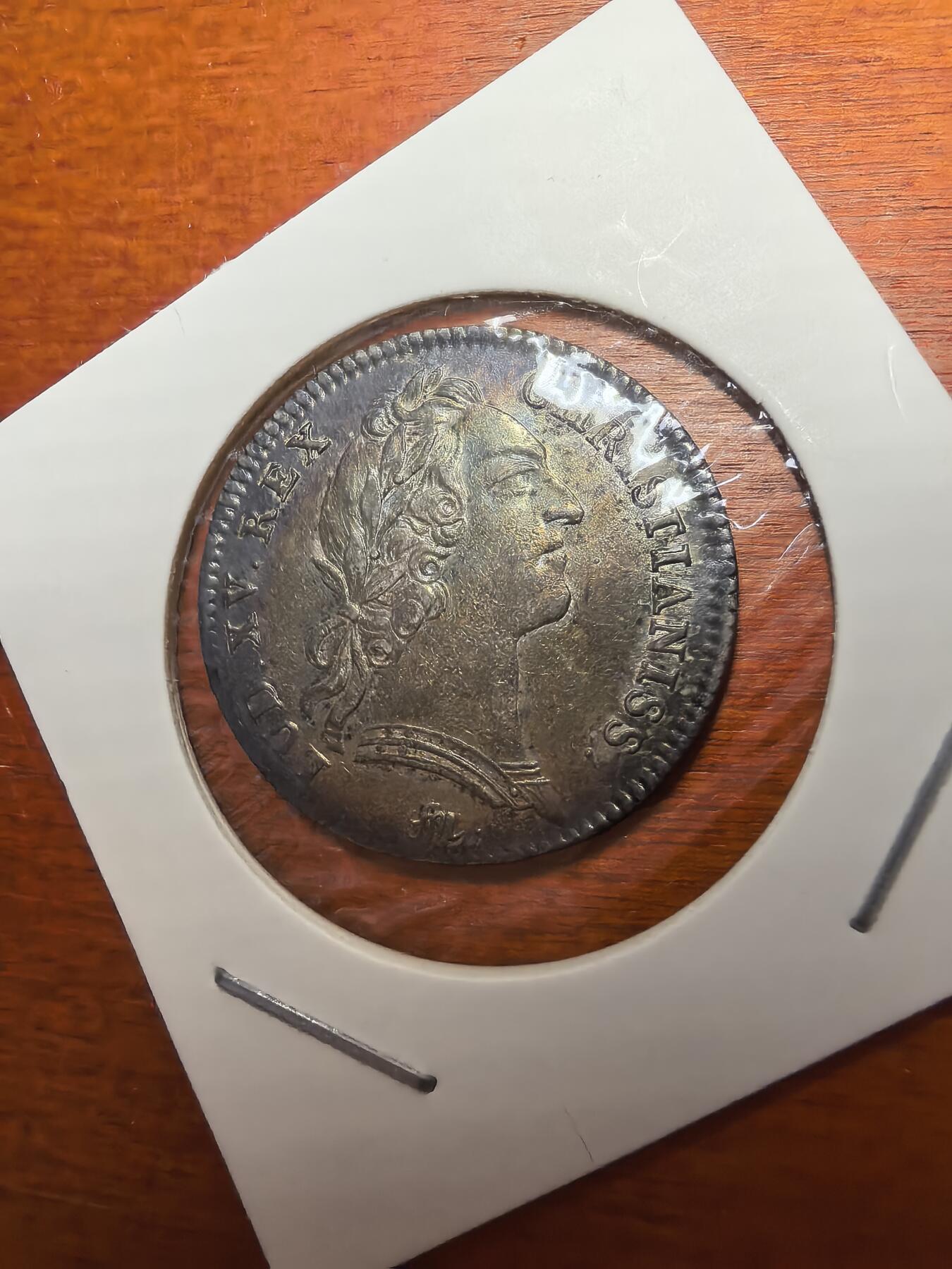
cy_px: 634
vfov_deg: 71.6
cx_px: 476
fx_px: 880
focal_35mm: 24
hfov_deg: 56.8
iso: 160
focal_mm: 1.68
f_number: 2.2
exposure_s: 1/100
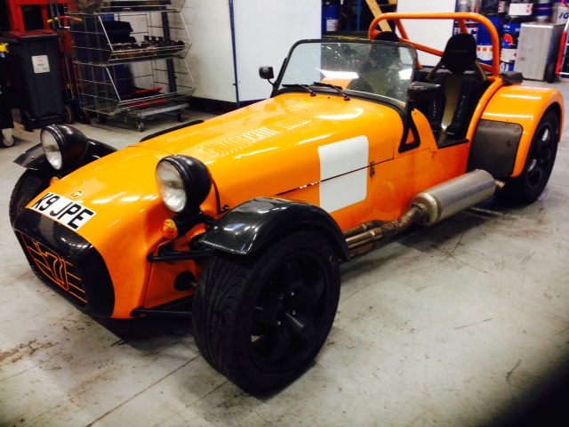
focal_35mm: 33
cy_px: 214
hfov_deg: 55.4
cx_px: 284
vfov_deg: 42.9
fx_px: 542
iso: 250
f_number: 2.4
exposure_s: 1/20
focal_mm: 4.12
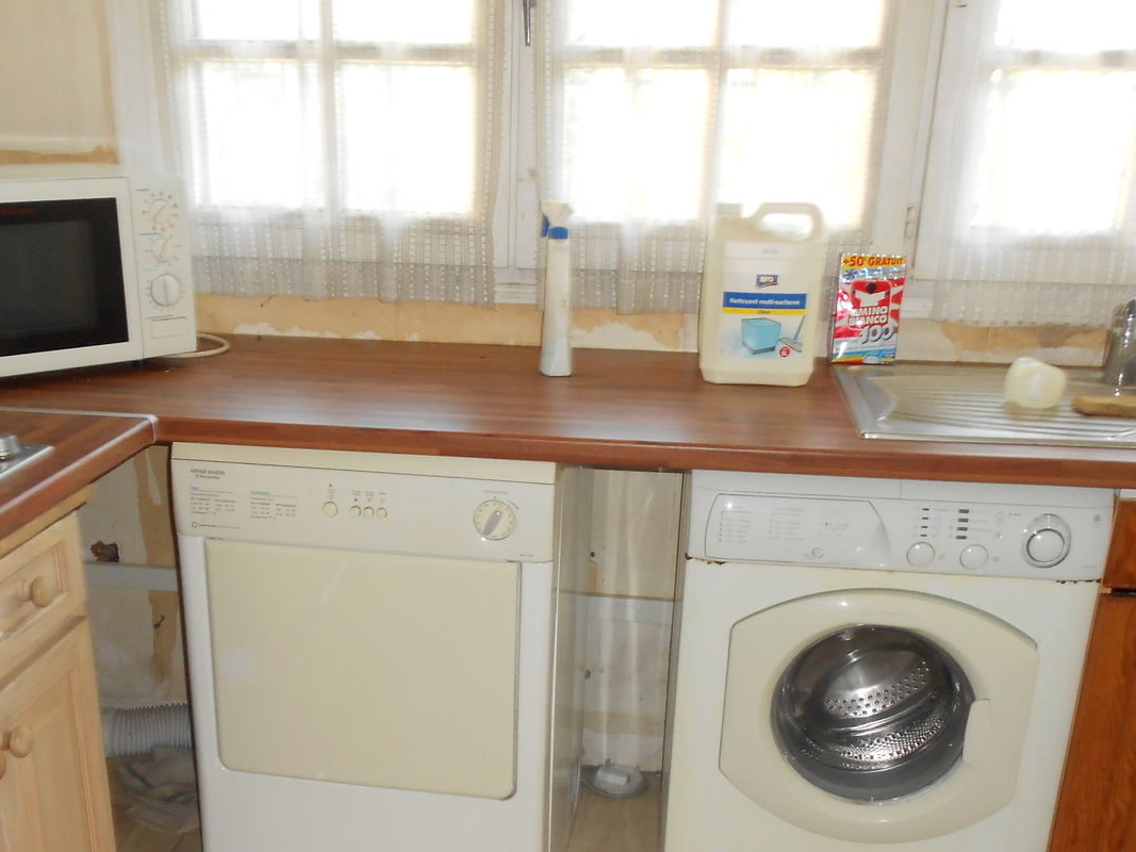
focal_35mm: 39
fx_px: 1280
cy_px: 597
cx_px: 483
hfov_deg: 47.7
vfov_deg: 36.3
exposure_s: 1/25
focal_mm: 4.6
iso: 200
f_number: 3.2
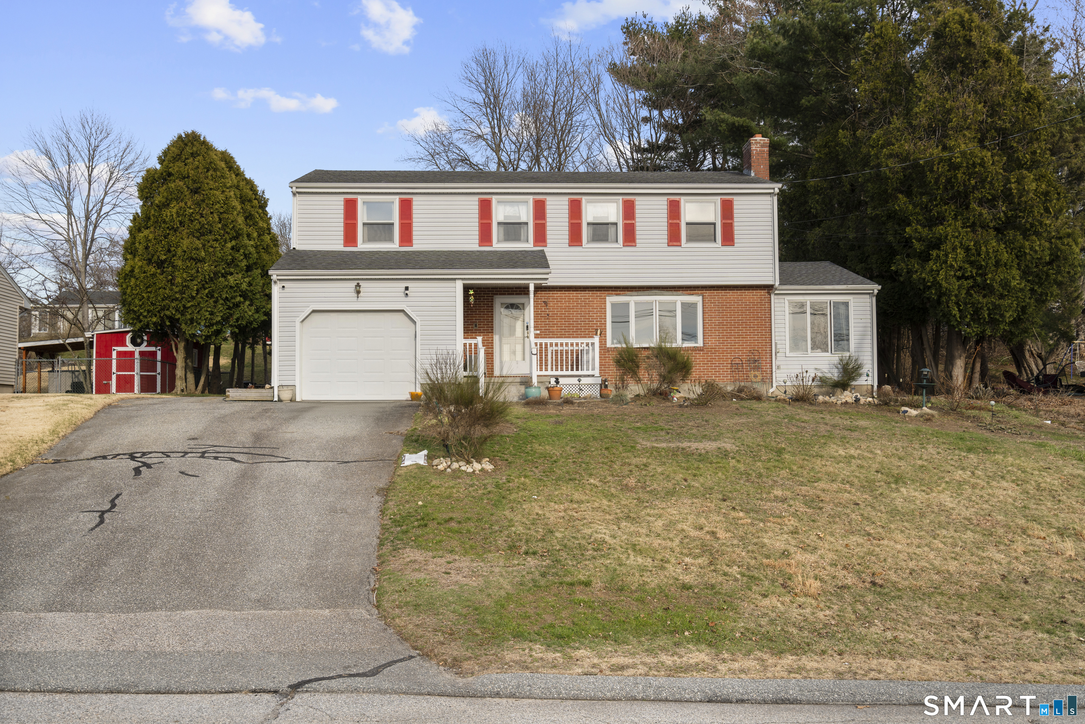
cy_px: 362
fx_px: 904
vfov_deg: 43.6
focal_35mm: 30
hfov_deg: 61.9
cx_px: 542
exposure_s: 1/30
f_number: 9
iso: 200
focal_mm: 30
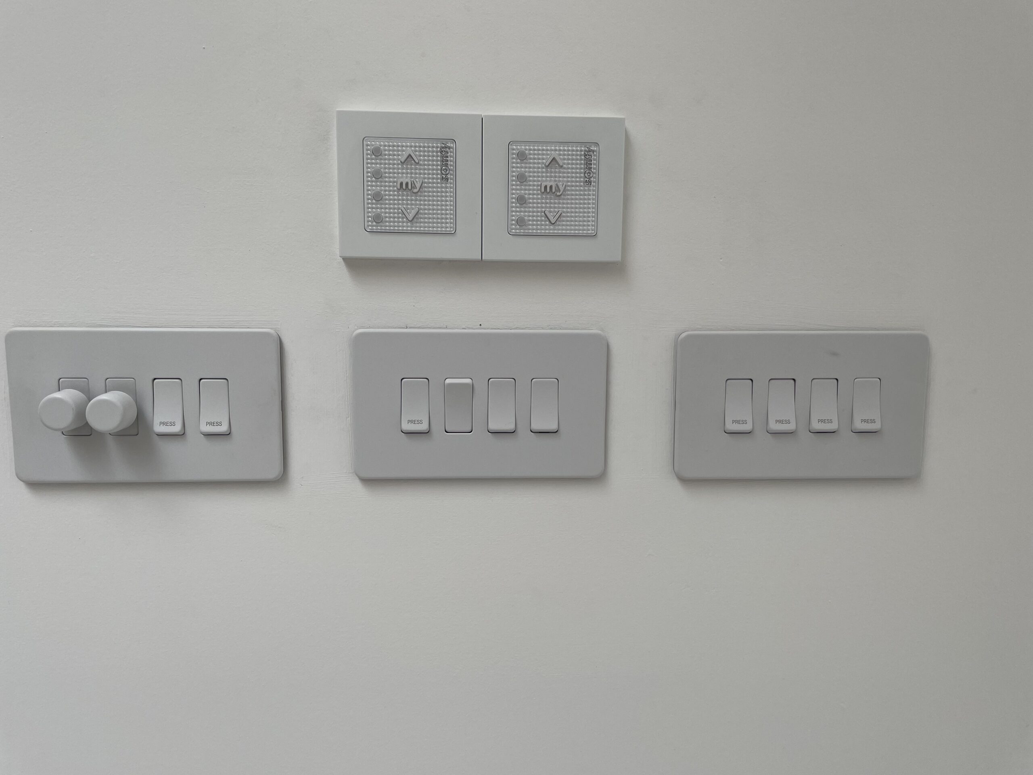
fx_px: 776
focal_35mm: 26
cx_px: 516
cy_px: 388
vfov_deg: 53.1
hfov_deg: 67.3
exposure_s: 1/121
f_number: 1.6
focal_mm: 4.2
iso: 32
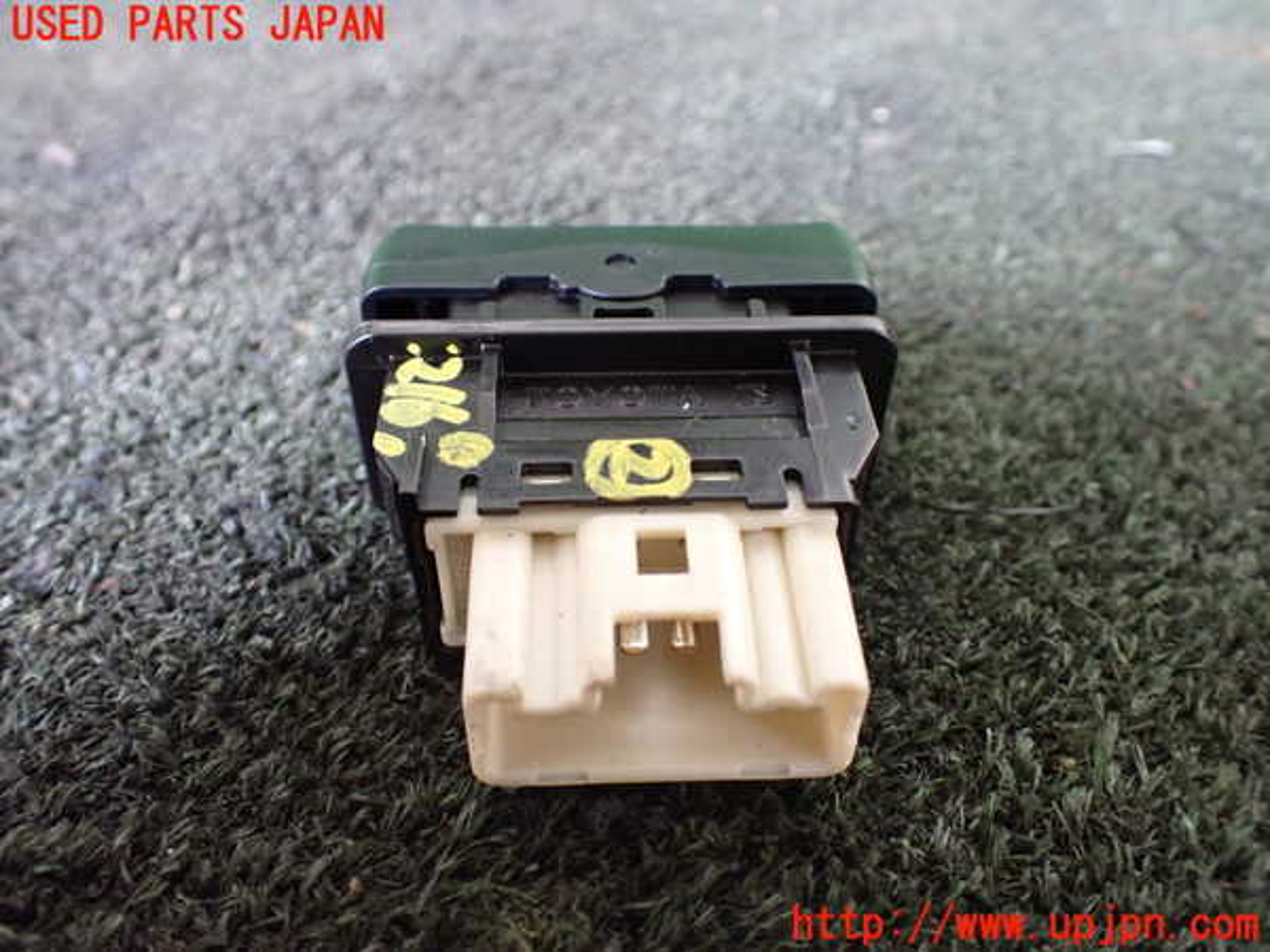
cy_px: 476
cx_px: 635
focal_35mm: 30
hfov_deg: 60.0
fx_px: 1101
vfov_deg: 46.8
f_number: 2.3
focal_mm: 5.4
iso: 800
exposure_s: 1/40
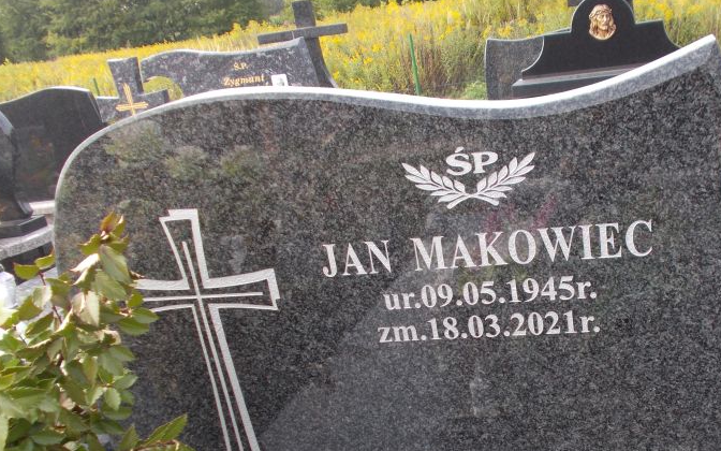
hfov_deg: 46.3
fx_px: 825
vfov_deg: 30.0
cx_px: 492
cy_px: 340
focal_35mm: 42
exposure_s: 1/160
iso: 80
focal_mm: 4.6
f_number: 3.2
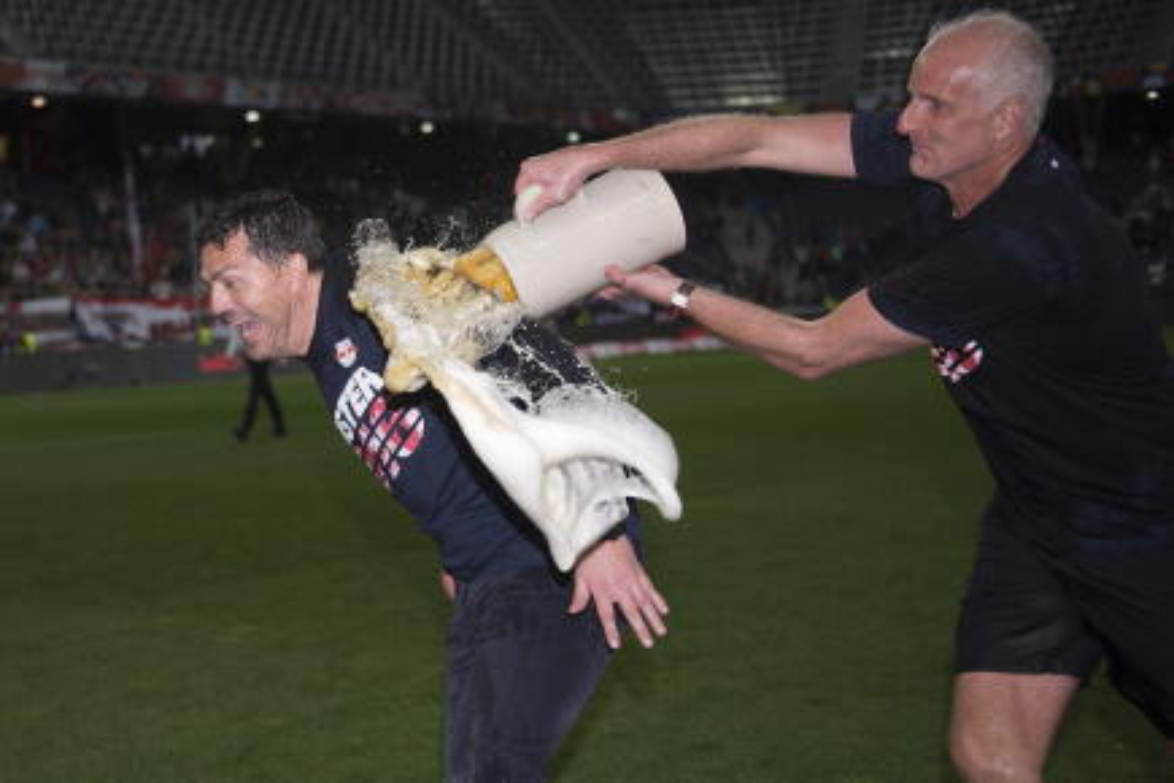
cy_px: 392
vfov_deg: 33.4
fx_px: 1304
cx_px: 587
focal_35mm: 40
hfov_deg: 48.5
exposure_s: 1/1250
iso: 800
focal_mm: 40
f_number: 2.8
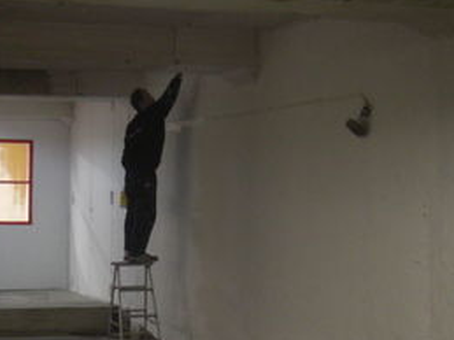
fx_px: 1232
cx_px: 124
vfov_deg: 15.6
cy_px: 275
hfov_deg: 20.7
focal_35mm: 94
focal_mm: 7.9
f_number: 2.8
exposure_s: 1/50
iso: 400
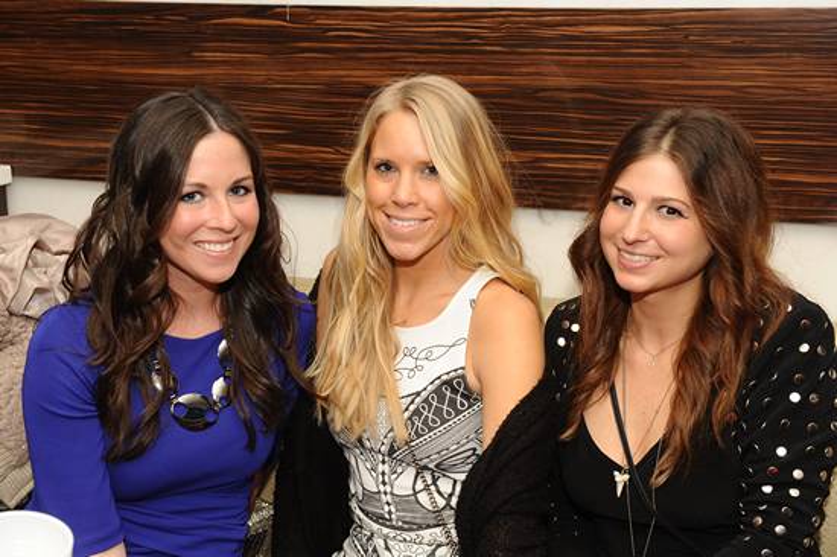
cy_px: 278
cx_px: 418
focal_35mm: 55
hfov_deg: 36.3
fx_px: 1278
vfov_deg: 24.6
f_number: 6.7
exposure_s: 1/250
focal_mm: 55
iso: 800
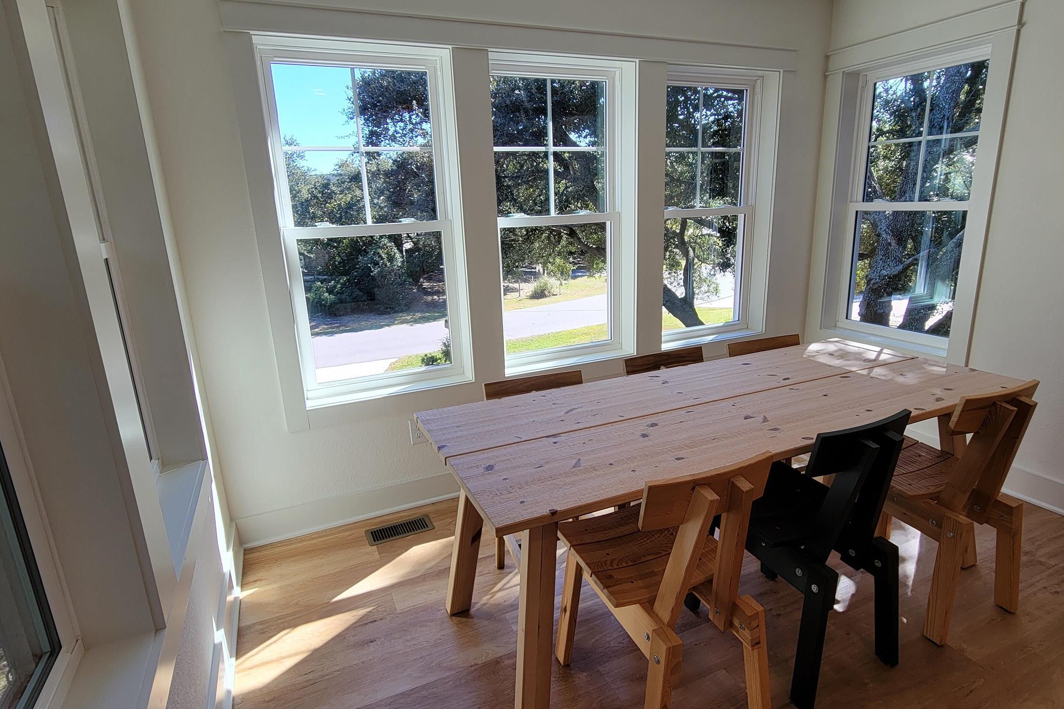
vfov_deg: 67.4
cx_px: 530
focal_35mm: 18
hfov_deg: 90.0
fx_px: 532
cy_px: 364
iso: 50
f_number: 2.2
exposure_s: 1/132
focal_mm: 2.2
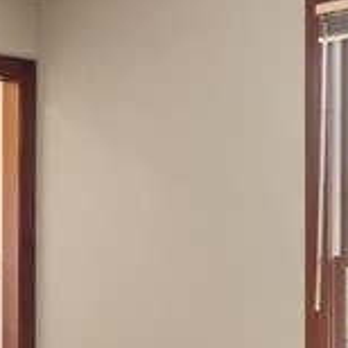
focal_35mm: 84
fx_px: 955
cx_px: -31
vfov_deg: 20.6
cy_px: 232
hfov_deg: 19.8
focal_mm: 14
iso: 640
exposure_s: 1/160
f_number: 2.8
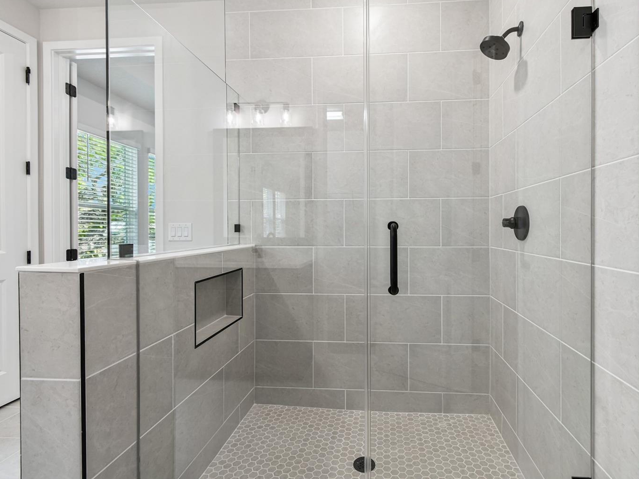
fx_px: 314
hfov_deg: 90.6
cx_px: 359
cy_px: 231
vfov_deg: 74.7
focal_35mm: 17
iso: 100
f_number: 7.1
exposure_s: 1/8
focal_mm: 10
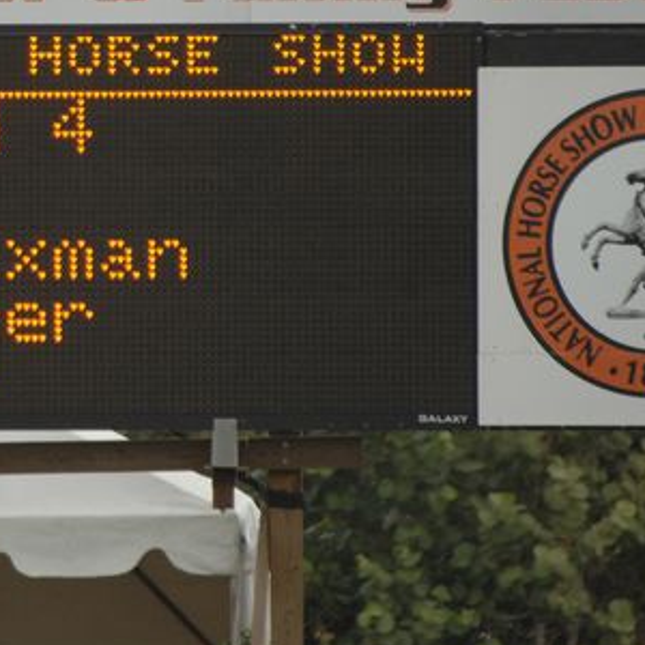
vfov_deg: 1.3
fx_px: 28586
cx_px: 11
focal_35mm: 1356
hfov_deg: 1.3
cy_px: 235
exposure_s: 1/500
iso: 500
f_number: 6.3
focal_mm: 500
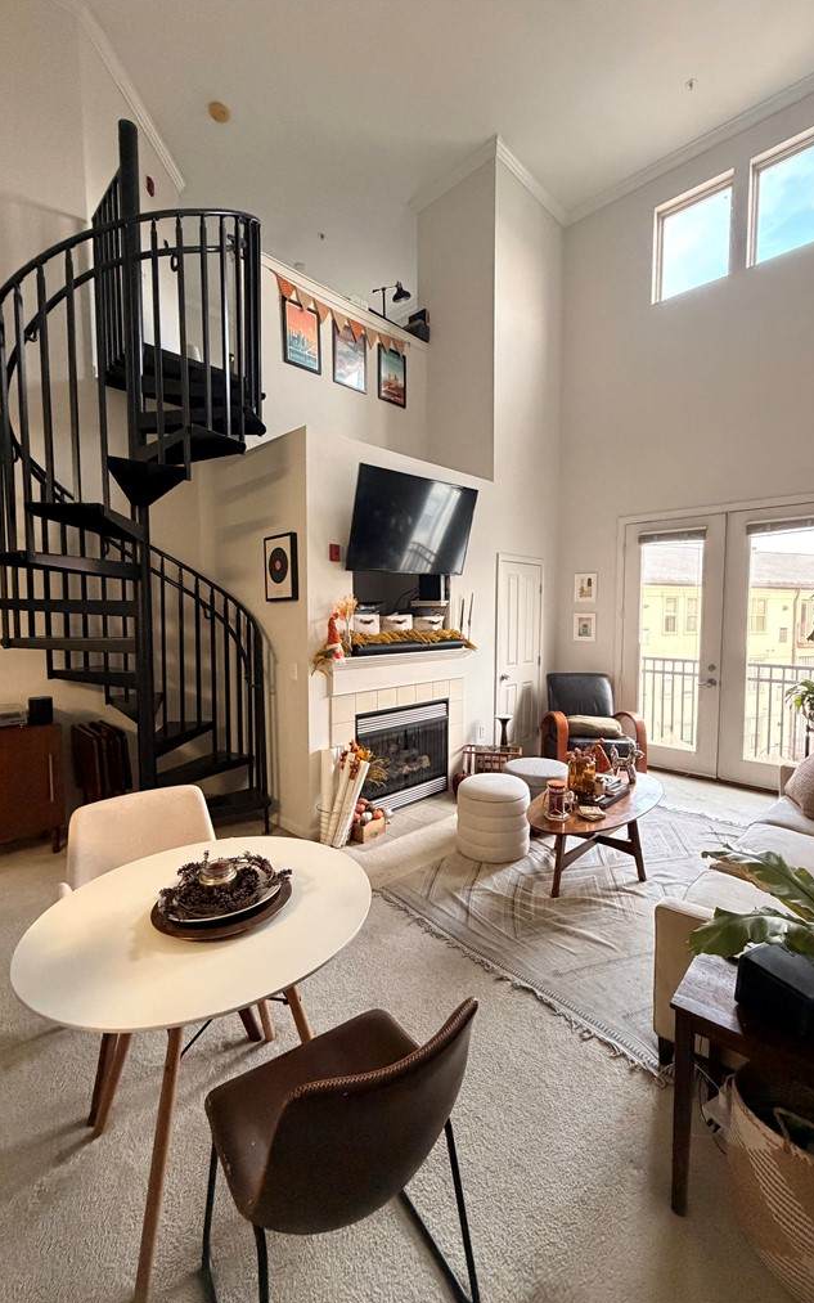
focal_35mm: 15
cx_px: 431
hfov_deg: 74.7
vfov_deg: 101.5
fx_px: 532
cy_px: 650
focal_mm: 2.22
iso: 640
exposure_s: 1/60
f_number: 2.2
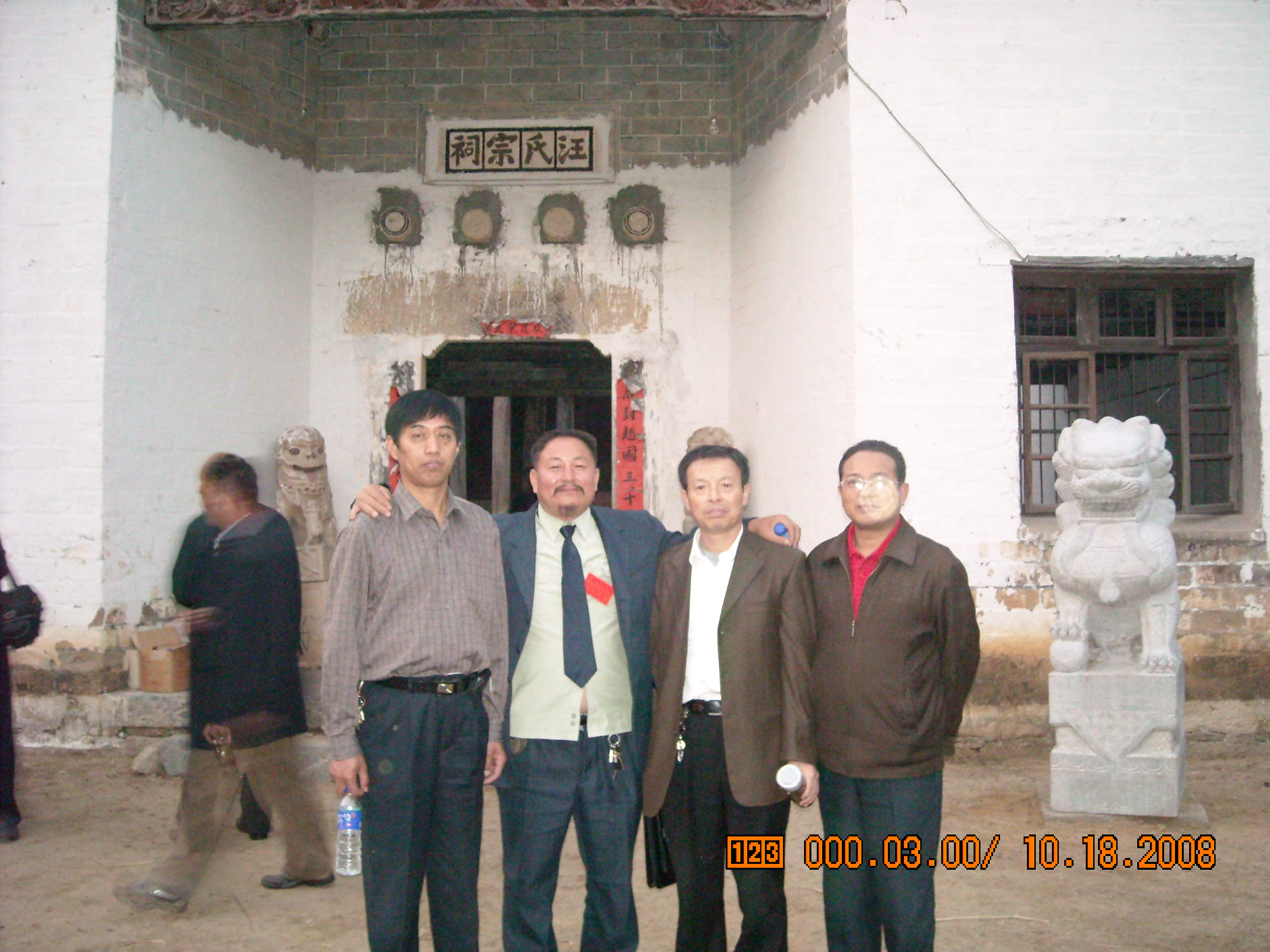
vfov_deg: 40.7
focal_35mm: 35
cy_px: 476
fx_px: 1284
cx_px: 635
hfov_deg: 52.6
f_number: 2.8
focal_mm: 5.7
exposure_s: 1/4
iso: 800
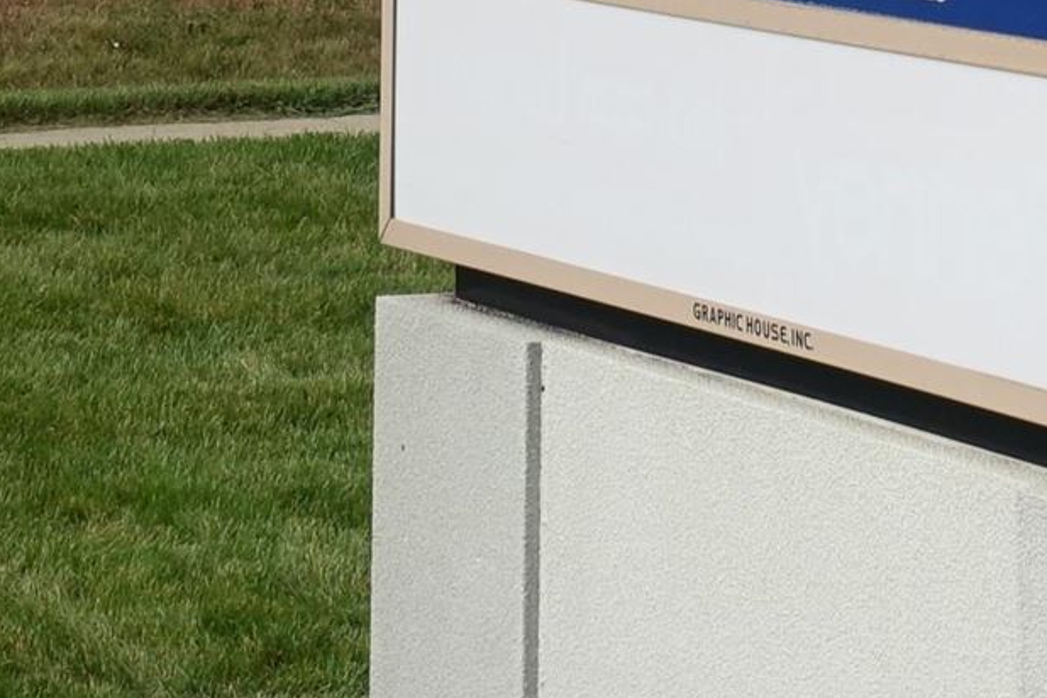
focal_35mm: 179
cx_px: 535
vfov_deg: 7.2
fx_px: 5206
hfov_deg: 11.5
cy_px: -976
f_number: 5
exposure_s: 1/800
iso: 125
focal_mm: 13.34
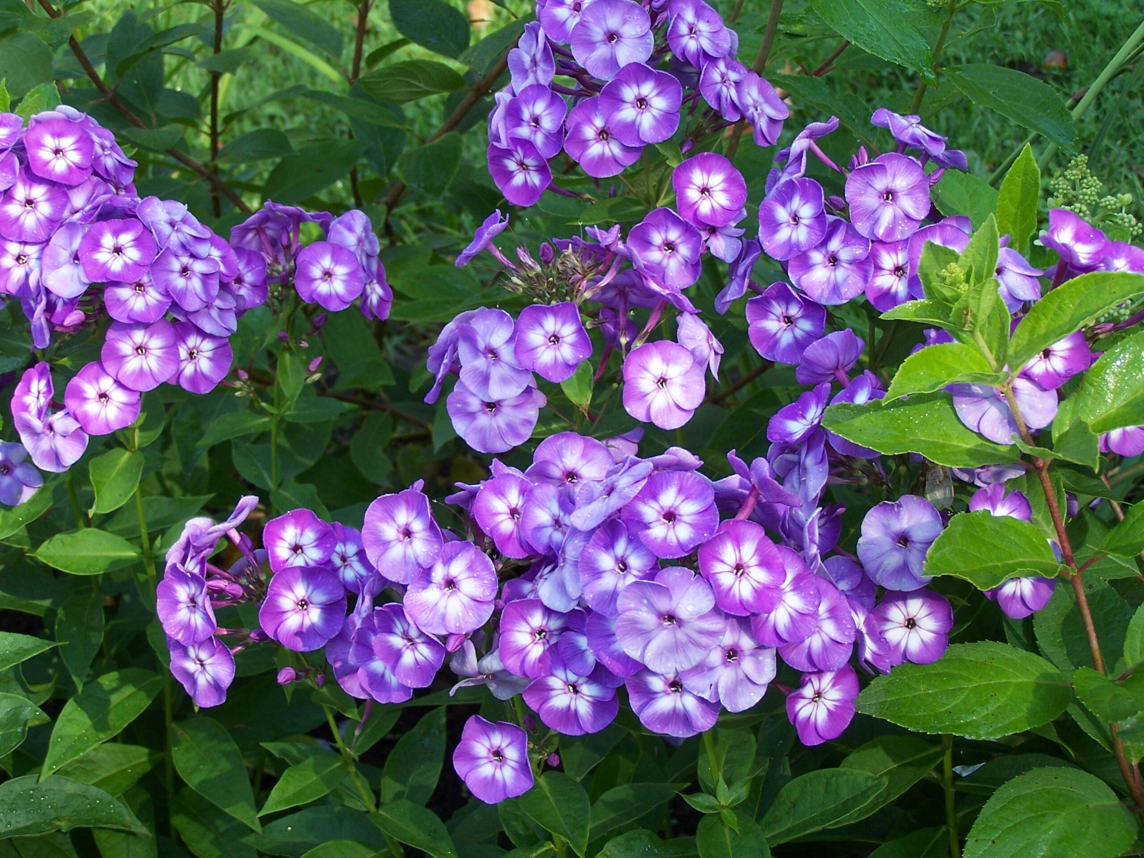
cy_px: 429
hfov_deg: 30.3
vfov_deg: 22.9
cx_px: 572
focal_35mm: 64
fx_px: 2115
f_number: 3.2
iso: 80
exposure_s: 1/125
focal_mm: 10.7
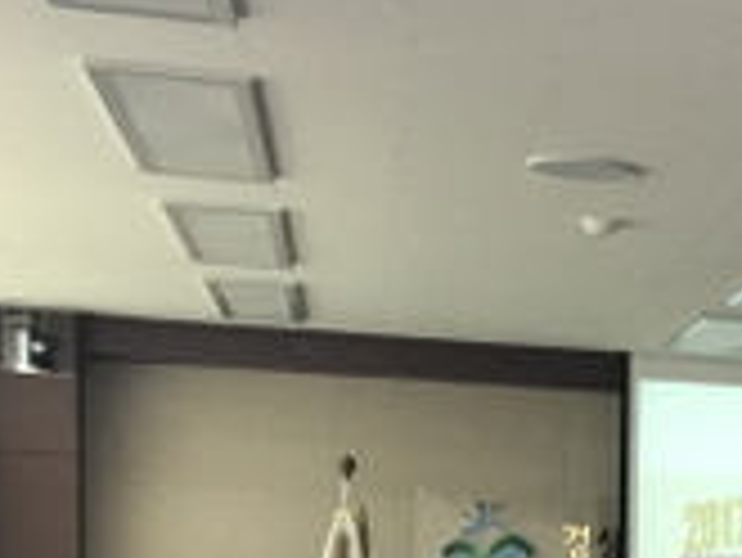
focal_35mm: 95
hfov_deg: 17.8
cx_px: 1210
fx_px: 2038
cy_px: 675
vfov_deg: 15.0
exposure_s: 1/30
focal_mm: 3.99
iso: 40
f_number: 1.8
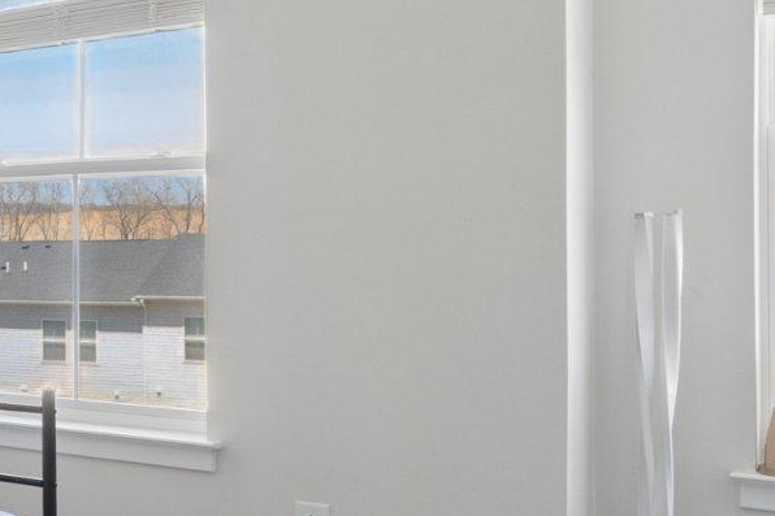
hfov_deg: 26.7
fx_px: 1221
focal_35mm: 57
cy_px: 298
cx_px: -350
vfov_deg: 23.9
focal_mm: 11
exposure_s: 1/30
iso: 400
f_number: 8
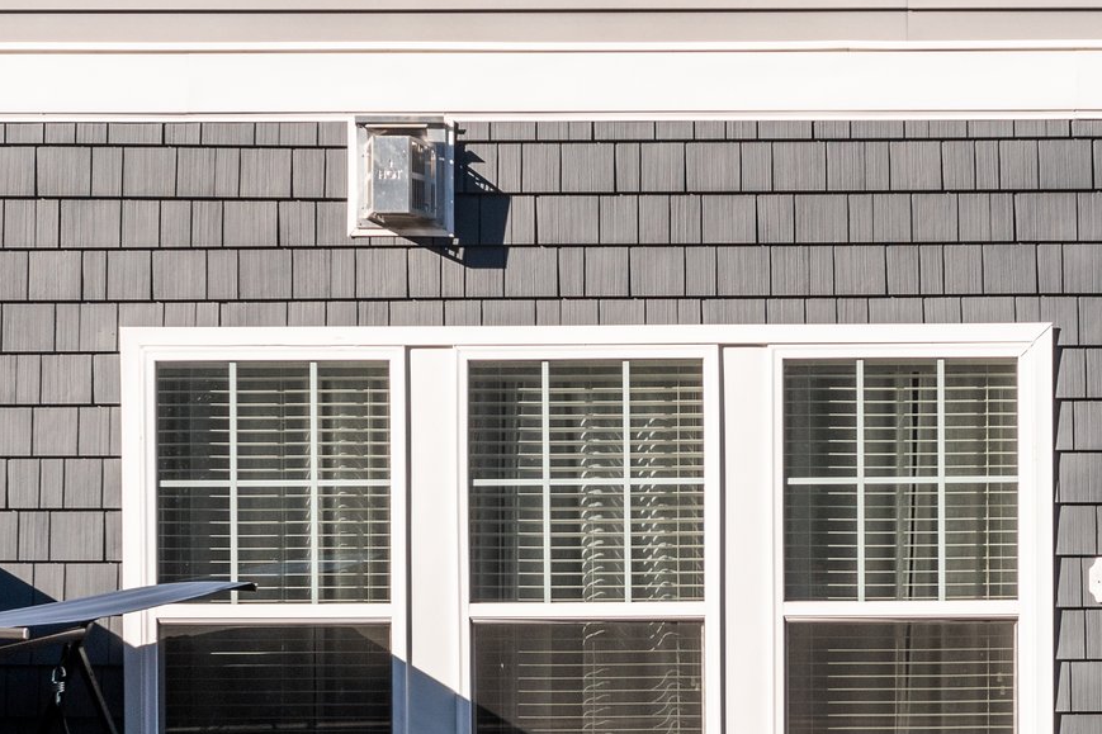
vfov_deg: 20.2
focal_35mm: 66
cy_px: 658
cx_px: 808
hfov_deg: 30.1
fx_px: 2020
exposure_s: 1/400
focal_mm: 10.26
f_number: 5.6
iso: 100
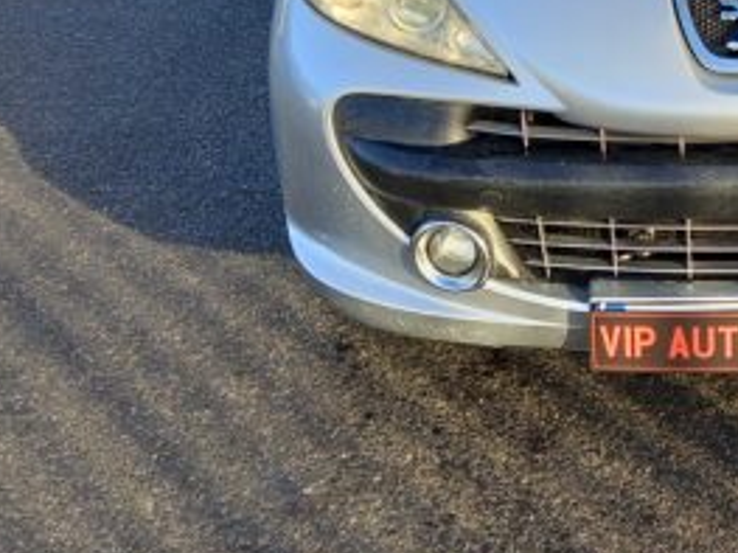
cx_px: 718
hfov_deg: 24.6
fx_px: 1620
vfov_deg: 18.8
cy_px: -3
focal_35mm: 76
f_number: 2
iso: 32
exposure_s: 1/100
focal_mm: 4.6
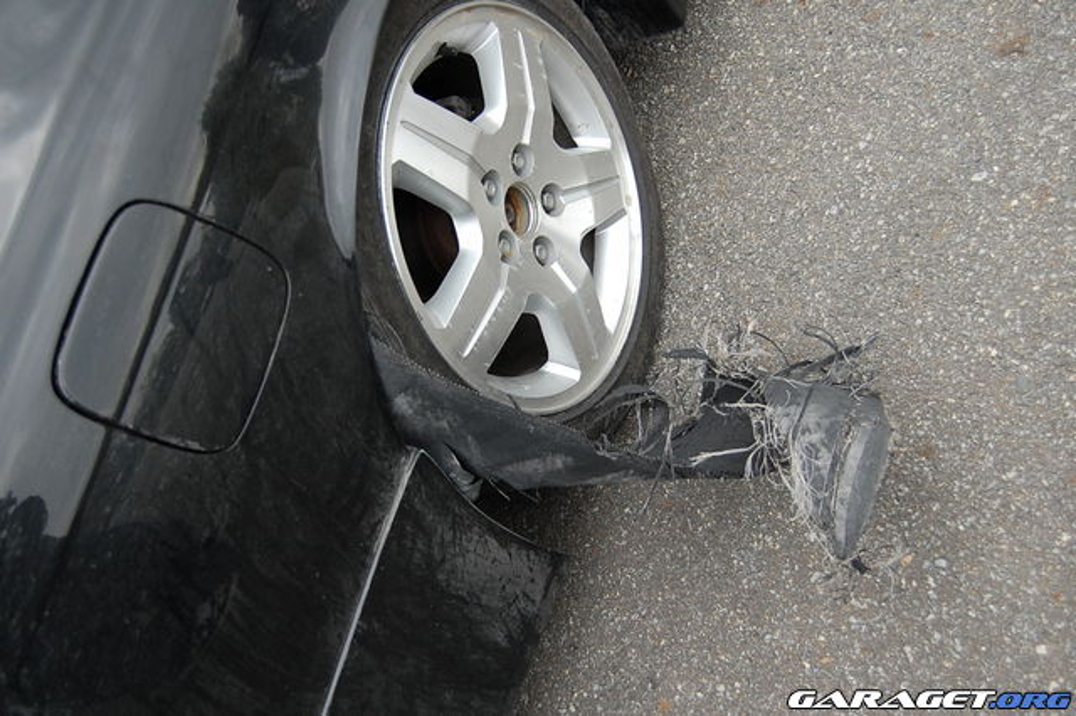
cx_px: 538
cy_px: 358
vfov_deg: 36.8
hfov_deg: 53.2
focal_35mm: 36
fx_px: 1075
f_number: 4
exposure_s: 1/500
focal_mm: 24
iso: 720
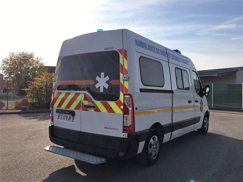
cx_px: 122
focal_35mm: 29
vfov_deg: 48.2
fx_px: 204
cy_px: 91
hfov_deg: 61.7
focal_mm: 4.15
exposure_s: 1/1876
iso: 25
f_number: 2.2
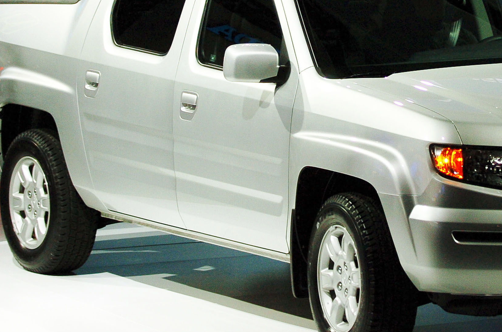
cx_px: 379
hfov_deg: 9.4
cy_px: 84
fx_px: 3046
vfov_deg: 6.2
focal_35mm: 219
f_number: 2.8
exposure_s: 1/250
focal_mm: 80
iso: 400
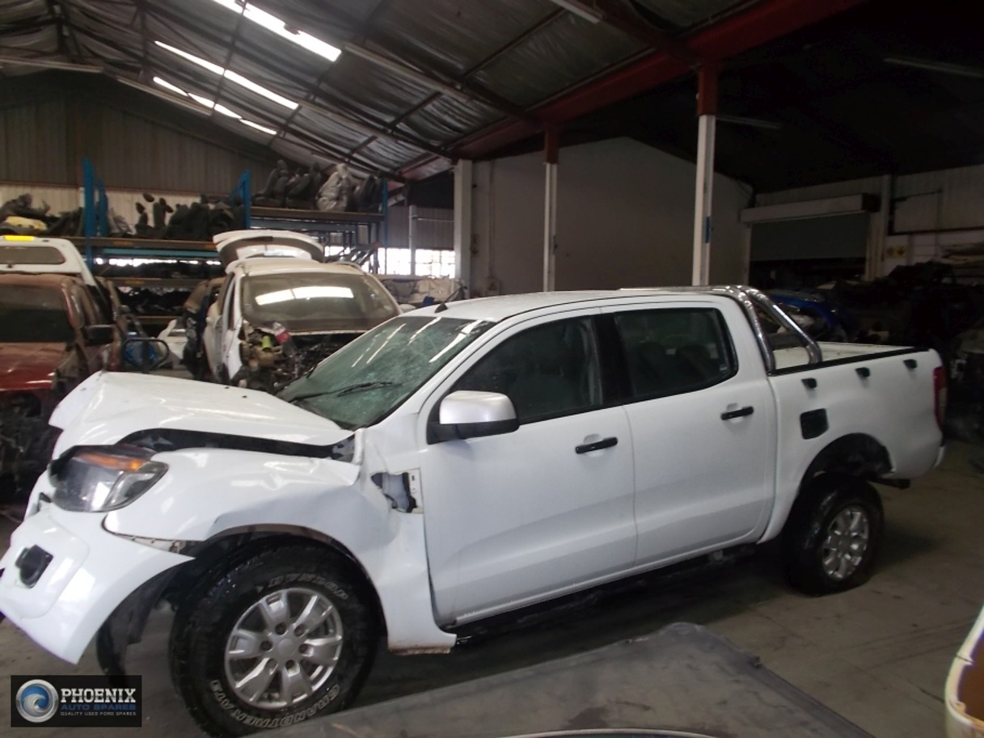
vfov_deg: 53.1
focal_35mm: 26
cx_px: 492
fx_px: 739
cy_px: 369
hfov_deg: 67.3
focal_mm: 4.6
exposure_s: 1/25
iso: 200
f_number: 3.2
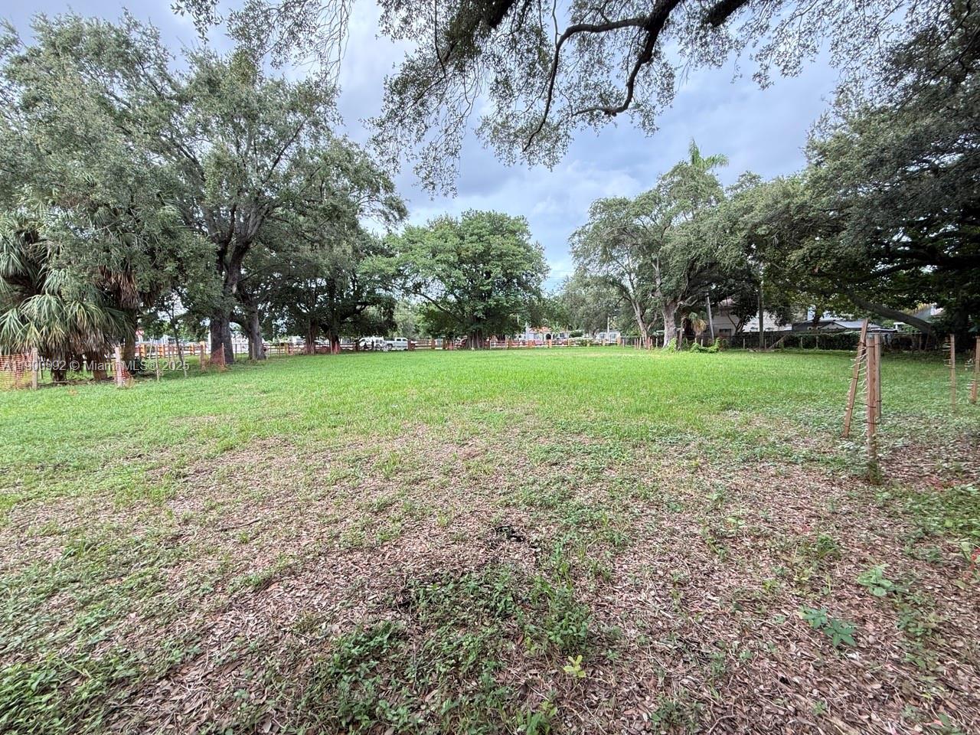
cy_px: 368
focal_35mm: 14
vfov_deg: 85.7
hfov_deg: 102.1
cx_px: 490
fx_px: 396
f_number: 2.2
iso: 64
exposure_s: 1/128
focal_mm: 2.22
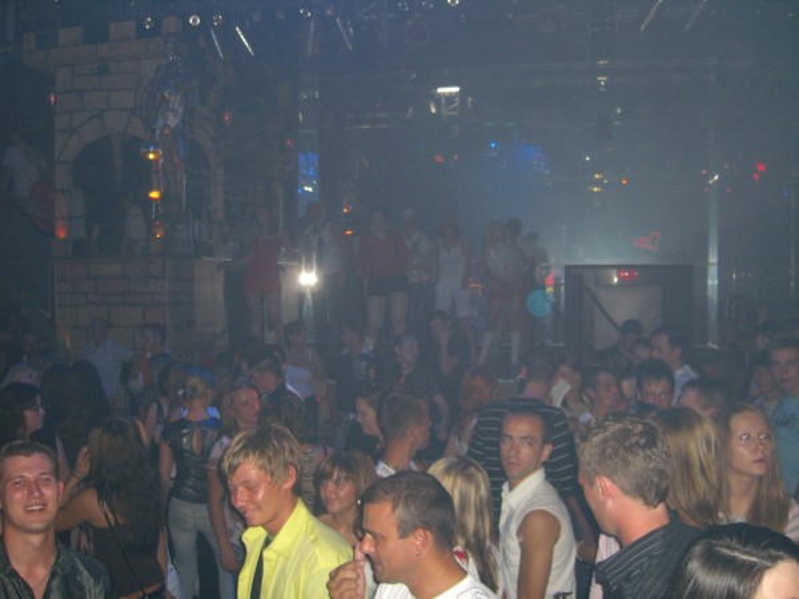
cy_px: 300
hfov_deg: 49.0
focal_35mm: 38
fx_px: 877
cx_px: 400
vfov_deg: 37.7
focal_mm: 7.9
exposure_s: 1/60
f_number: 2.8
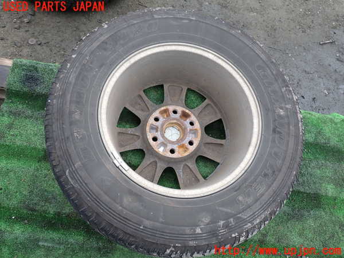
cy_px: 129
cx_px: 172
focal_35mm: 30
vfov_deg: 46.8
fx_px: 298
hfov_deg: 60.0
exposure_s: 1/60
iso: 100
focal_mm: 5.4
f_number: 2.3
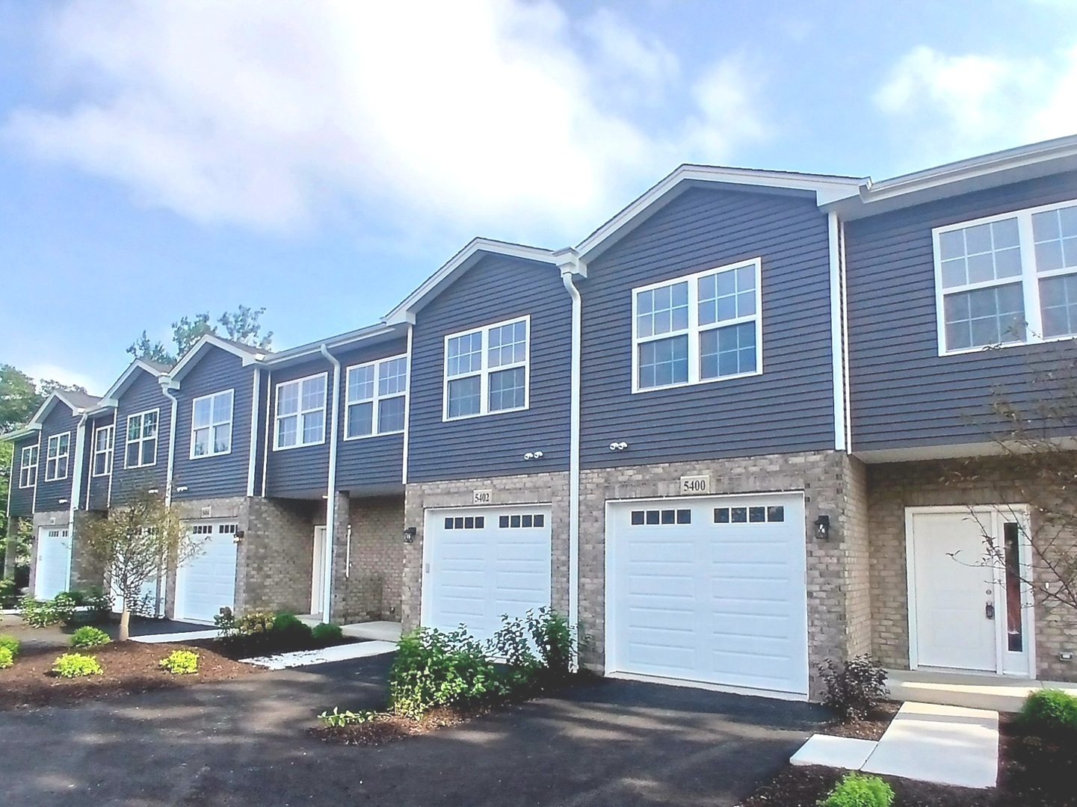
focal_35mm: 17
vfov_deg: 74.7
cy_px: 404
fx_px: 529
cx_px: 538
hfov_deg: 91.0
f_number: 2.2
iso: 50
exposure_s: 1/1111
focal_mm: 1.4
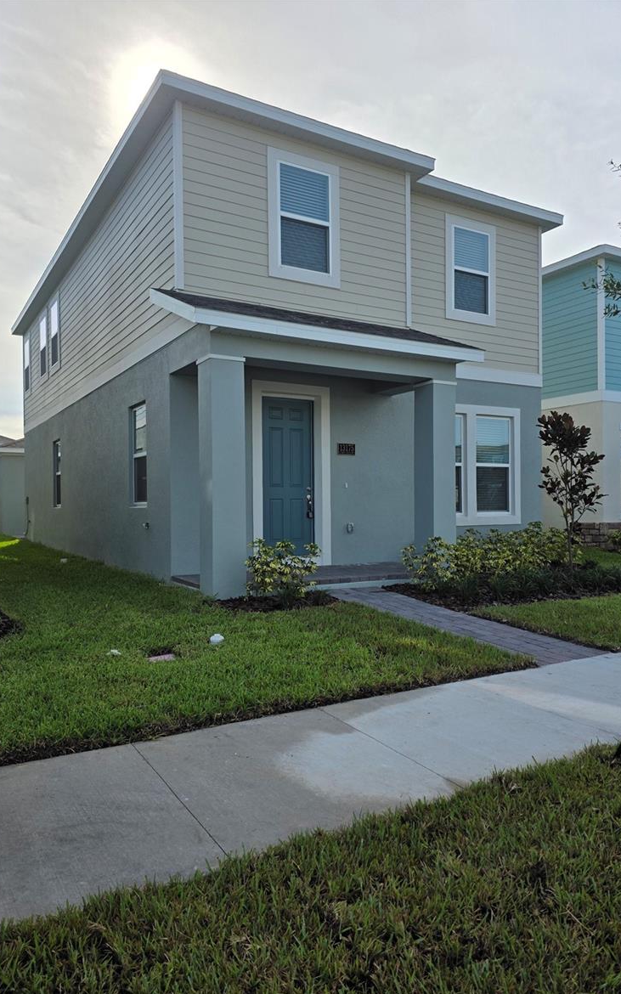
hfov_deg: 49.2
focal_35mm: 25
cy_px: 508
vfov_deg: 72.5
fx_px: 677
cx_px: 330
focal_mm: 6.3
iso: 64
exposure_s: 1/7944
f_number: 1.7
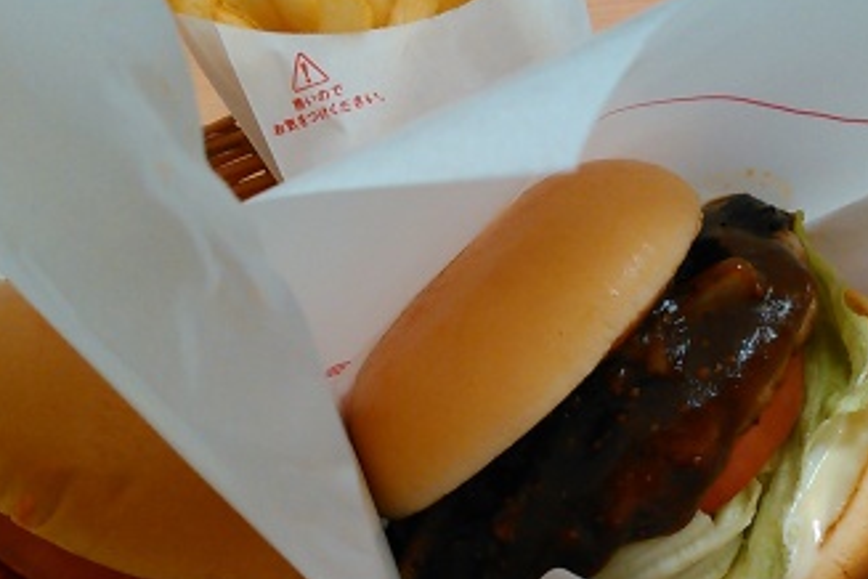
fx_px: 1471
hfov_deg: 32.6
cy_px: 417
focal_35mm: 61
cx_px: 587
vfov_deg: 22.1
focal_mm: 4
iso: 200
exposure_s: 1/60
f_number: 2.4
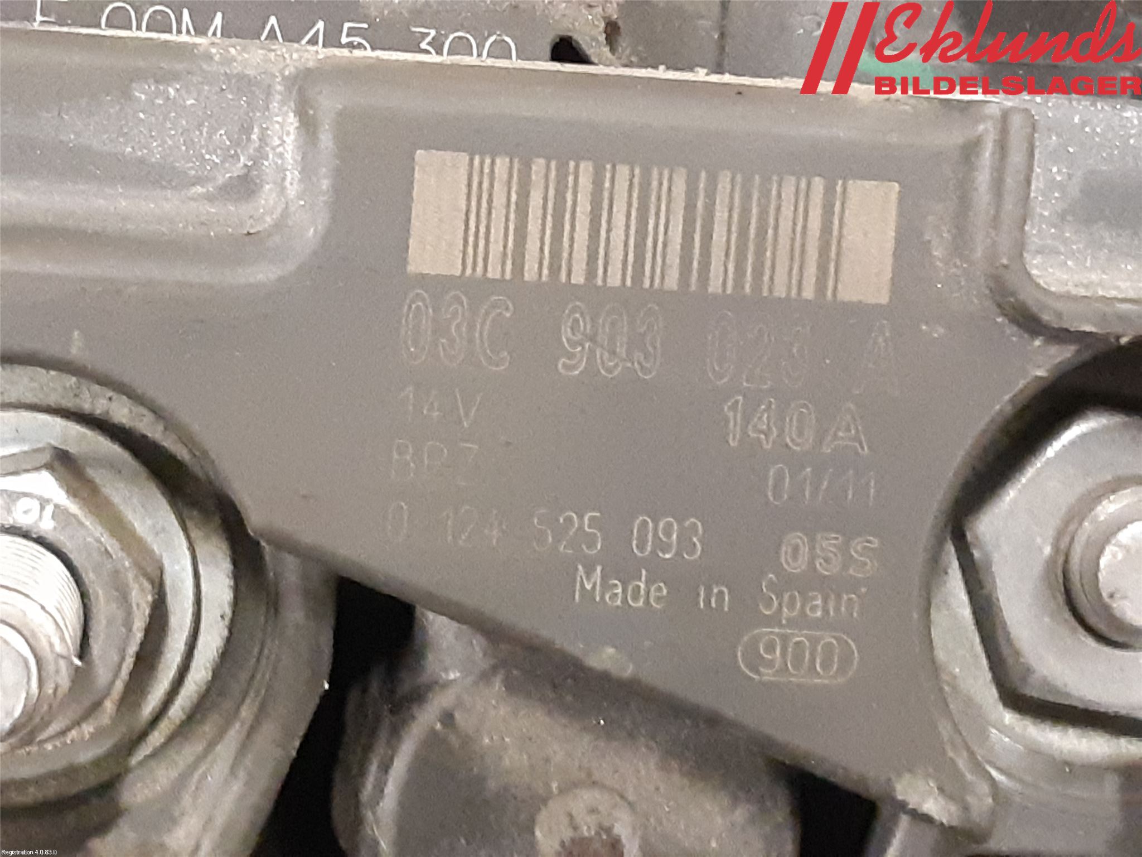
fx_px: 858
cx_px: 571
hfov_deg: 67.3
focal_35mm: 26
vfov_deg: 53.1
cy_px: 428
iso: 640
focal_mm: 3.93
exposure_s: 1/25
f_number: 1.7
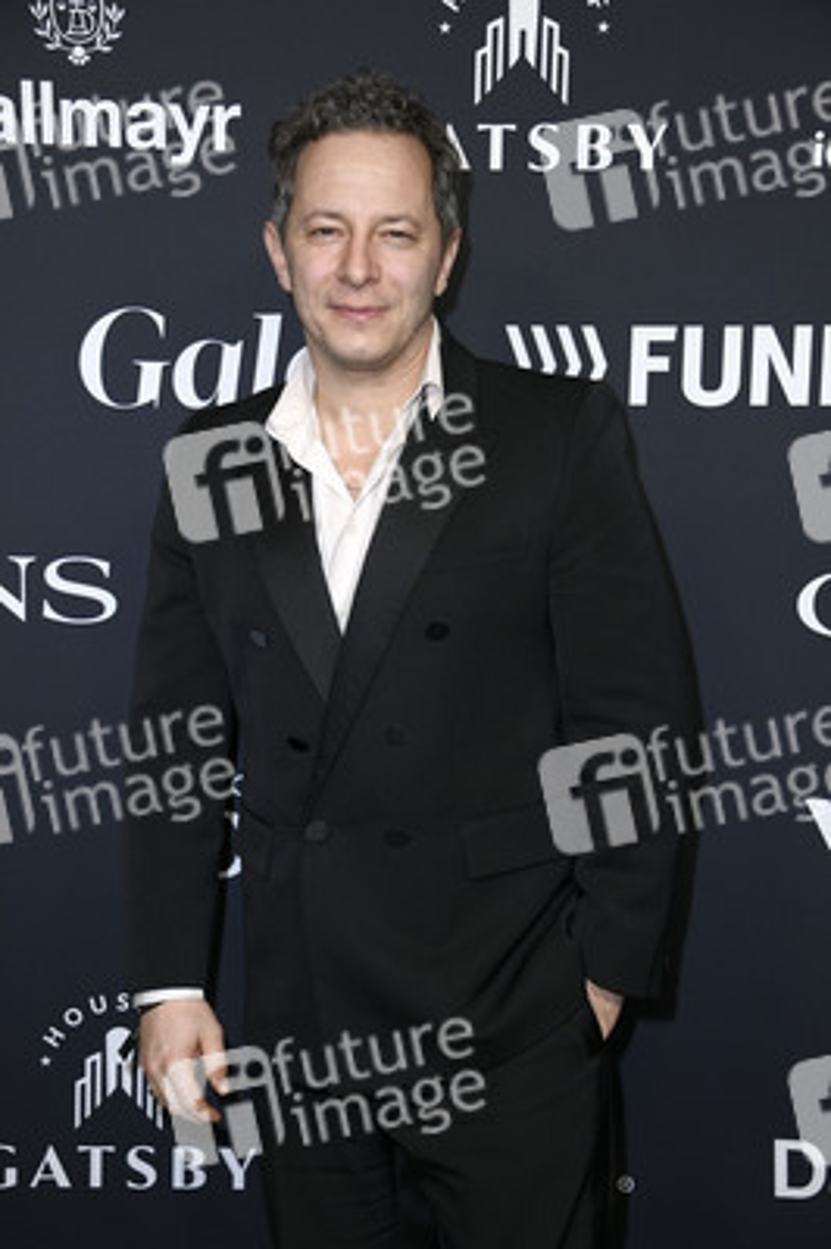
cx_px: 416
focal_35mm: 58
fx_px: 2012
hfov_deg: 23.3
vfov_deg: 34.5
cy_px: 624
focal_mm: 58
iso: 500
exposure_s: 1/250
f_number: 5.6
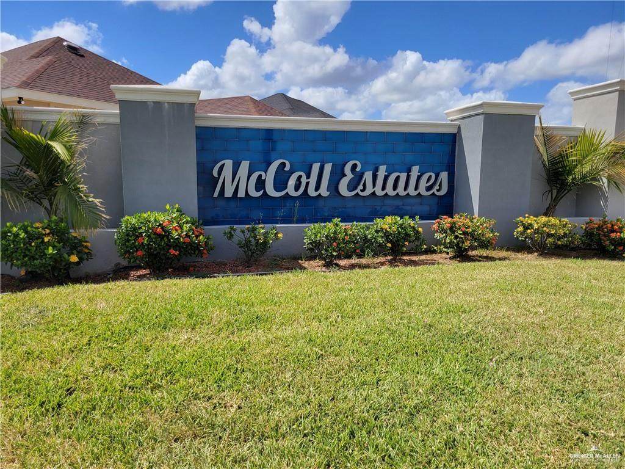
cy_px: 234
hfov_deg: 67.3
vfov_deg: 53.1
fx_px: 469
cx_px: 312
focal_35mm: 26
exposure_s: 1/2296
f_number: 1.8
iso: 40
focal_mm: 5.4
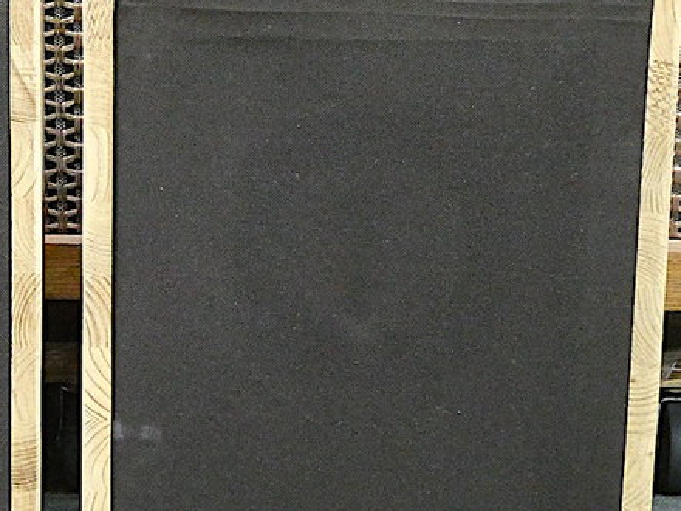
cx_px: 48
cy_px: 294
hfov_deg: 14.7
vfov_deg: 11.1
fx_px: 2617
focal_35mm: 133
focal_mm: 10.9
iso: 1600
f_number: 4.3
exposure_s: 1/20
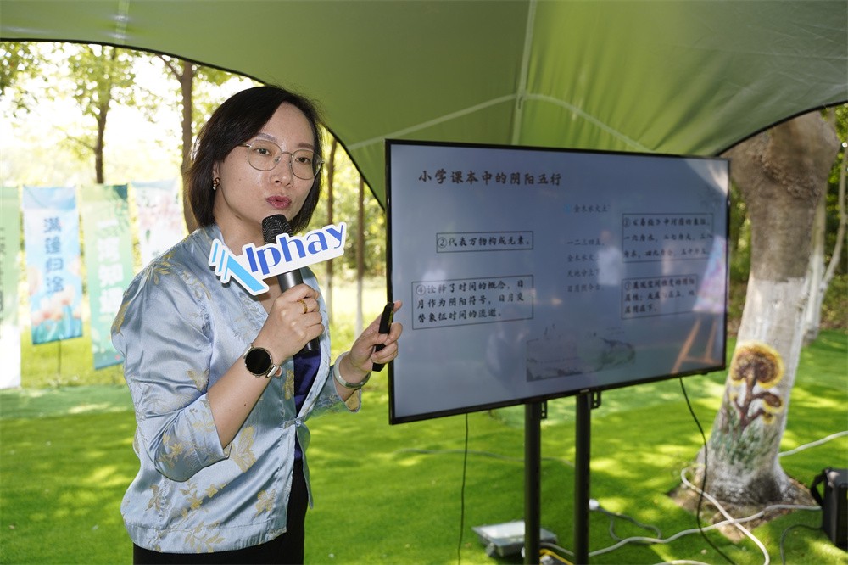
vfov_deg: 44.9
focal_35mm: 29
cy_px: 282
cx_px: 424
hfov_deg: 63.7
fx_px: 683
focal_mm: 29
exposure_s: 1/160
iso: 250
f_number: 4
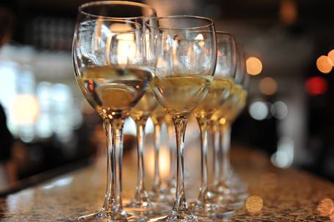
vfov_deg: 22.6
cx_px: 179
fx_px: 556
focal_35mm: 60
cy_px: 121
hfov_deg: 33.4
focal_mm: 50
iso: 1250
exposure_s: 1/125
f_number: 2.8
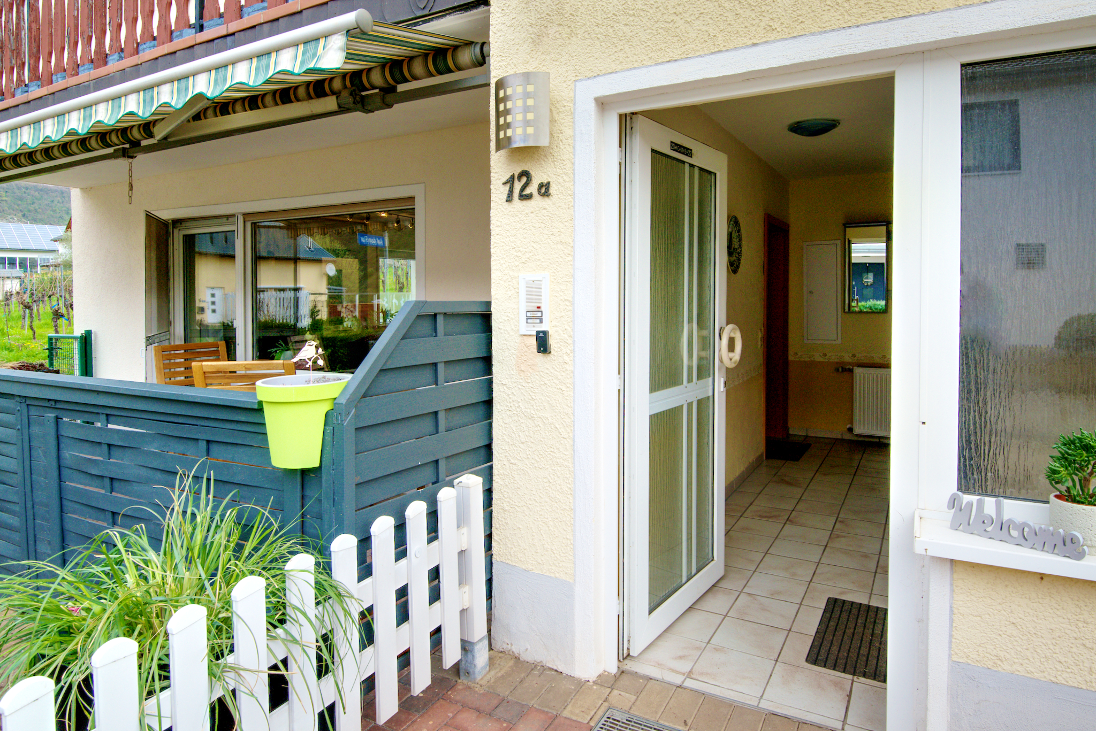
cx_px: 548
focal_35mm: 21
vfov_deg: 59.5
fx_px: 640
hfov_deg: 81.2
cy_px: 366
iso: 320
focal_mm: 21
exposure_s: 1/400
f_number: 10
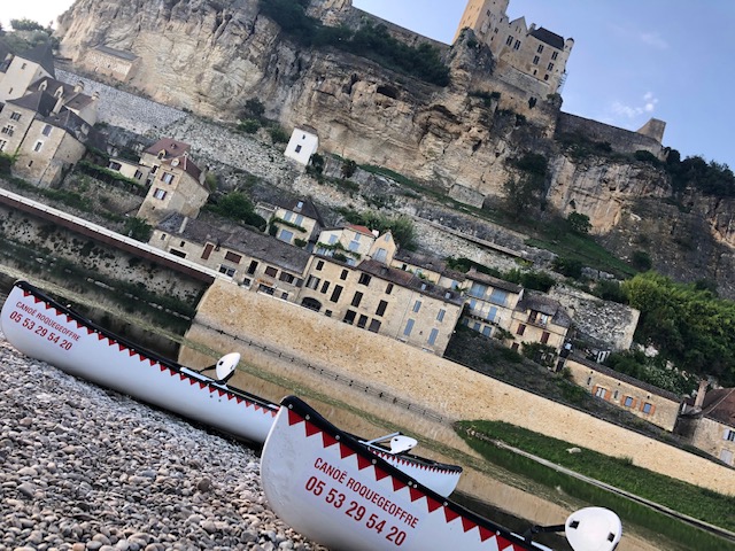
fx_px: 595
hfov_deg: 63.4
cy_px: 276
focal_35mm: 28
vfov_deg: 49.7
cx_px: 368
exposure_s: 1/190
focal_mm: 4
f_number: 1.8
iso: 20
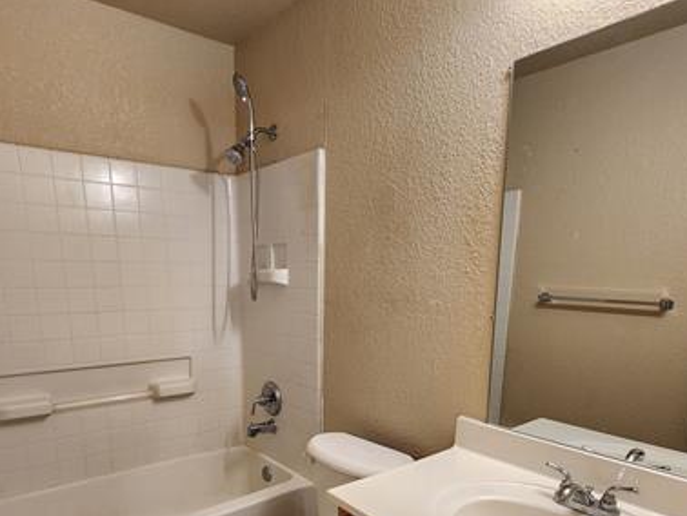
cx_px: 334
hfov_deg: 76.3
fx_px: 437
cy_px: 389
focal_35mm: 22
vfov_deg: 57.9
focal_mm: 2.2
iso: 125
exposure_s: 1/60
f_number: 2.2
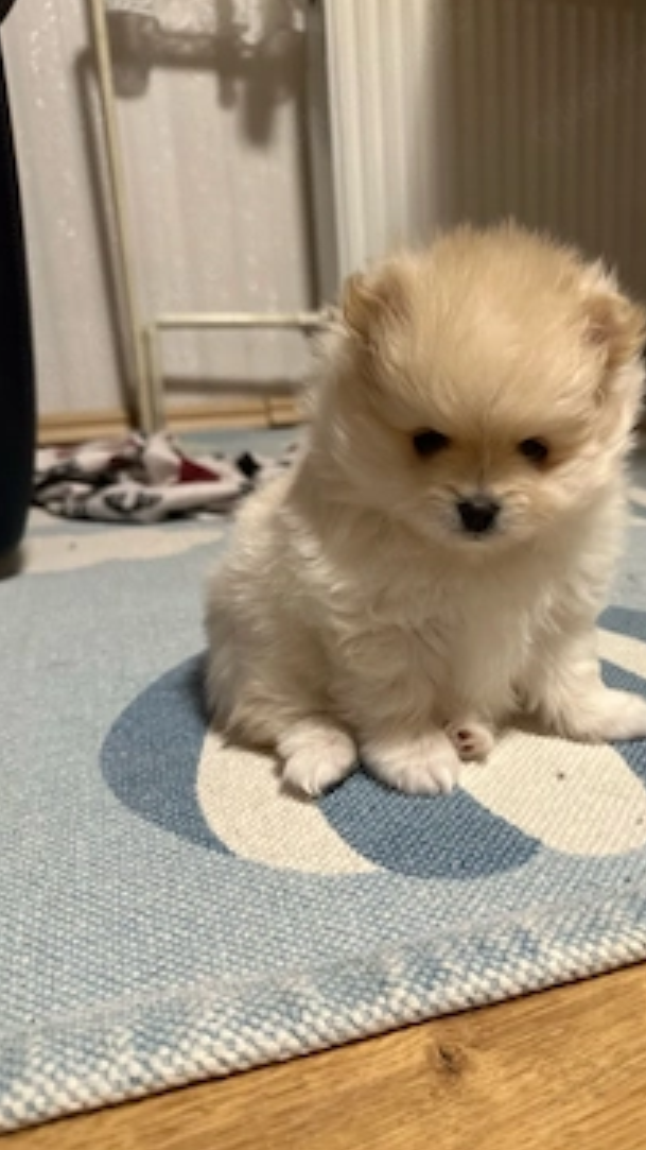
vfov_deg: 66.0
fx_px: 883
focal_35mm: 29
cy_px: 605
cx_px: 446
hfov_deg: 39.6
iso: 250
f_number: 1.78
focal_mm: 6.86
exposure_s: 1/50
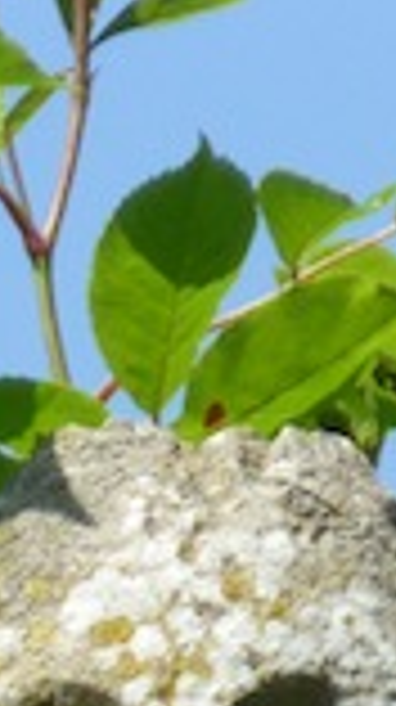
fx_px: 25999
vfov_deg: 1.6
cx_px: -302
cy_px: 1345
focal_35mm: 1389
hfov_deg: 0.9
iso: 100
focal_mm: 45
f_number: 5.9
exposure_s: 1/320
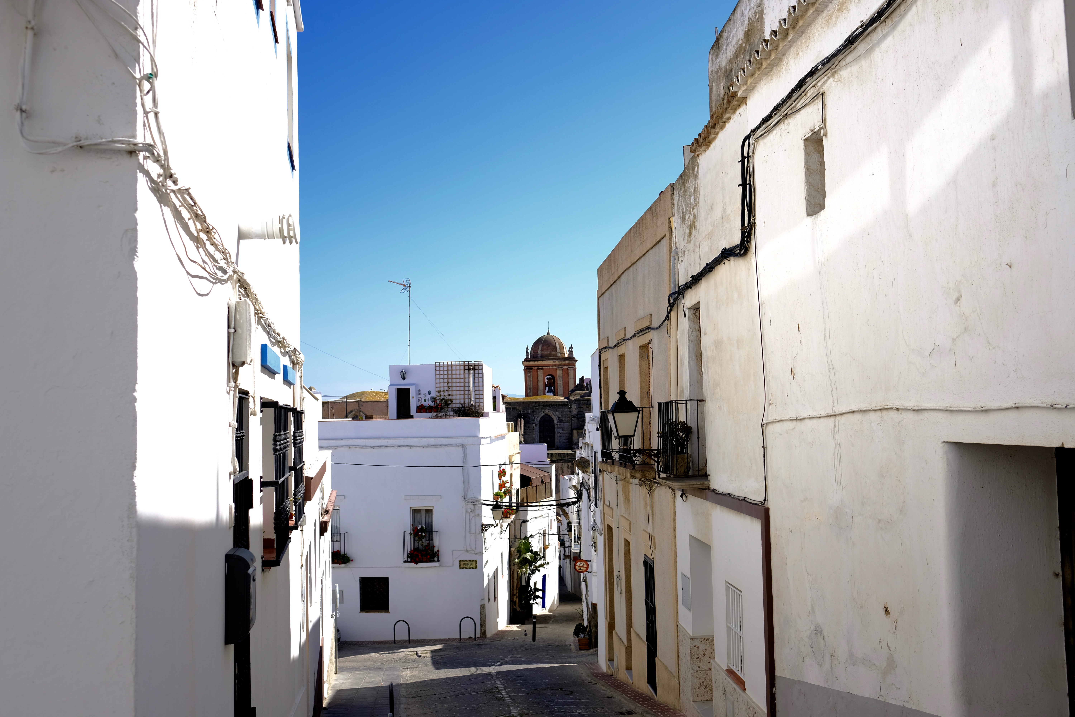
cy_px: 358
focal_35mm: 35
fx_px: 1045
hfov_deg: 54.4
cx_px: 538
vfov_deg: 37.9
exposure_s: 1/1100
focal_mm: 23
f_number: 4
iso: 200
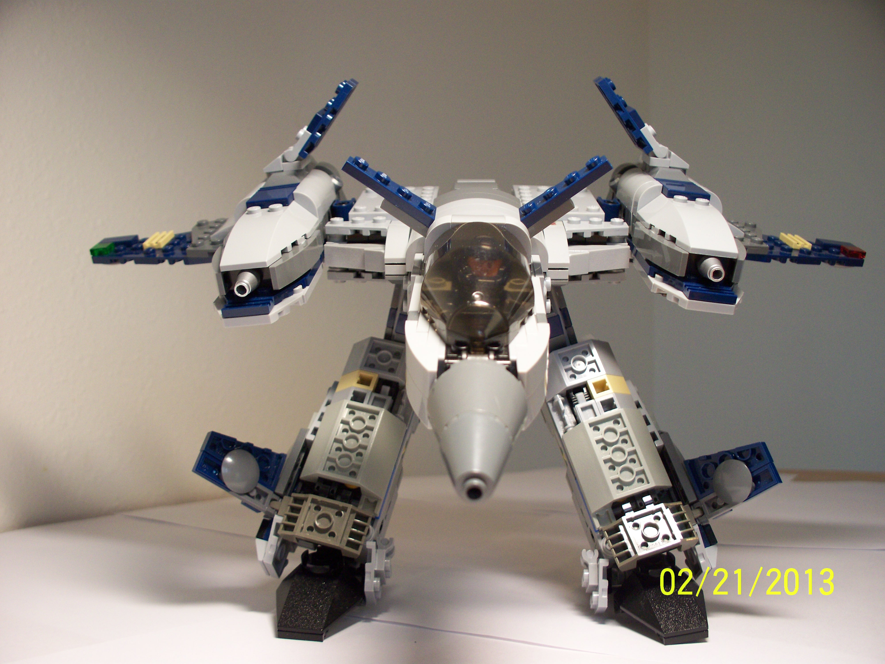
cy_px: 332
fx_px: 920
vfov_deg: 39.7
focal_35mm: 36
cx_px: 442
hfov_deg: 51.4
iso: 160
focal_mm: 7.54
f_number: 2.8
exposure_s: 1/60
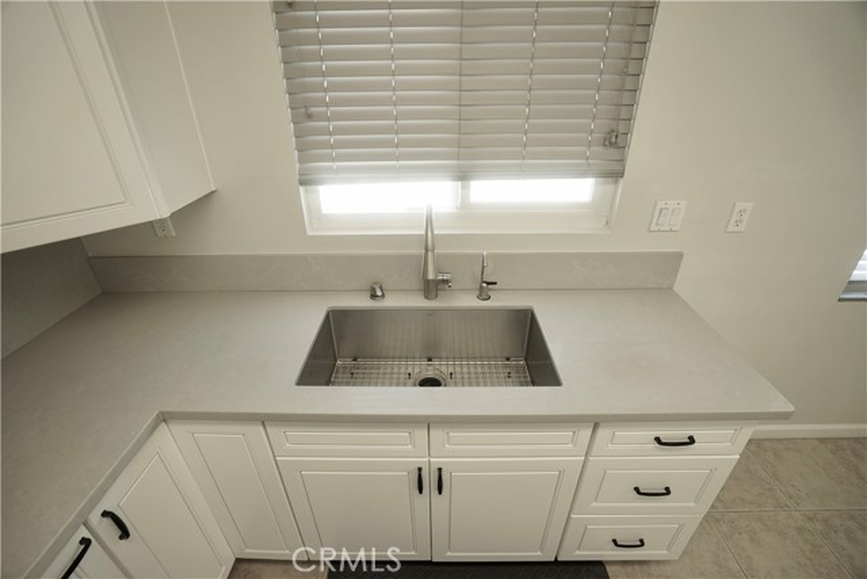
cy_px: 290
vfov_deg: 73.8
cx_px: 434
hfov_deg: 96.7
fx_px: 385
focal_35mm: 16
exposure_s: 1/60
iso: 320
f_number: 4
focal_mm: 16
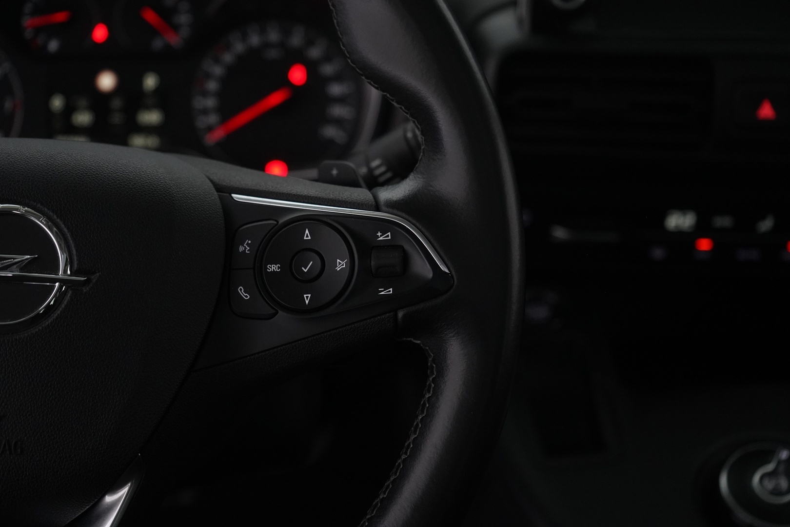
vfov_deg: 23.4
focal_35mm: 58
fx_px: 1273
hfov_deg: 34.5
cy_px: 264
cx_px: 395
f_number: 5
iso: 4000
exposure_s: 1/60
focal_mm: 58
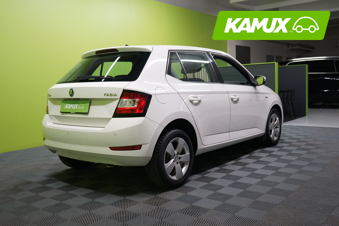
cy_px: 113
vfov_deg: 37.9
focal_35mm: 35
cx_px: 170
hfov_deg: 54.4
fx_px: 330
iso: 1250
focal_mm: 35
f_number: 4
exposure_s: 1/50
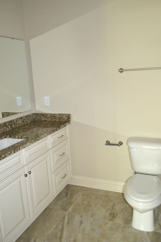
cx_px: 79
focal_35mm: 31
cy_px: 119
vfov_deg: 60.3
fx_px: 208
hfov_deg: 42.2
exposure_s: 1/60
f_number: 3.8
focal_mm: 20
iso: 1600
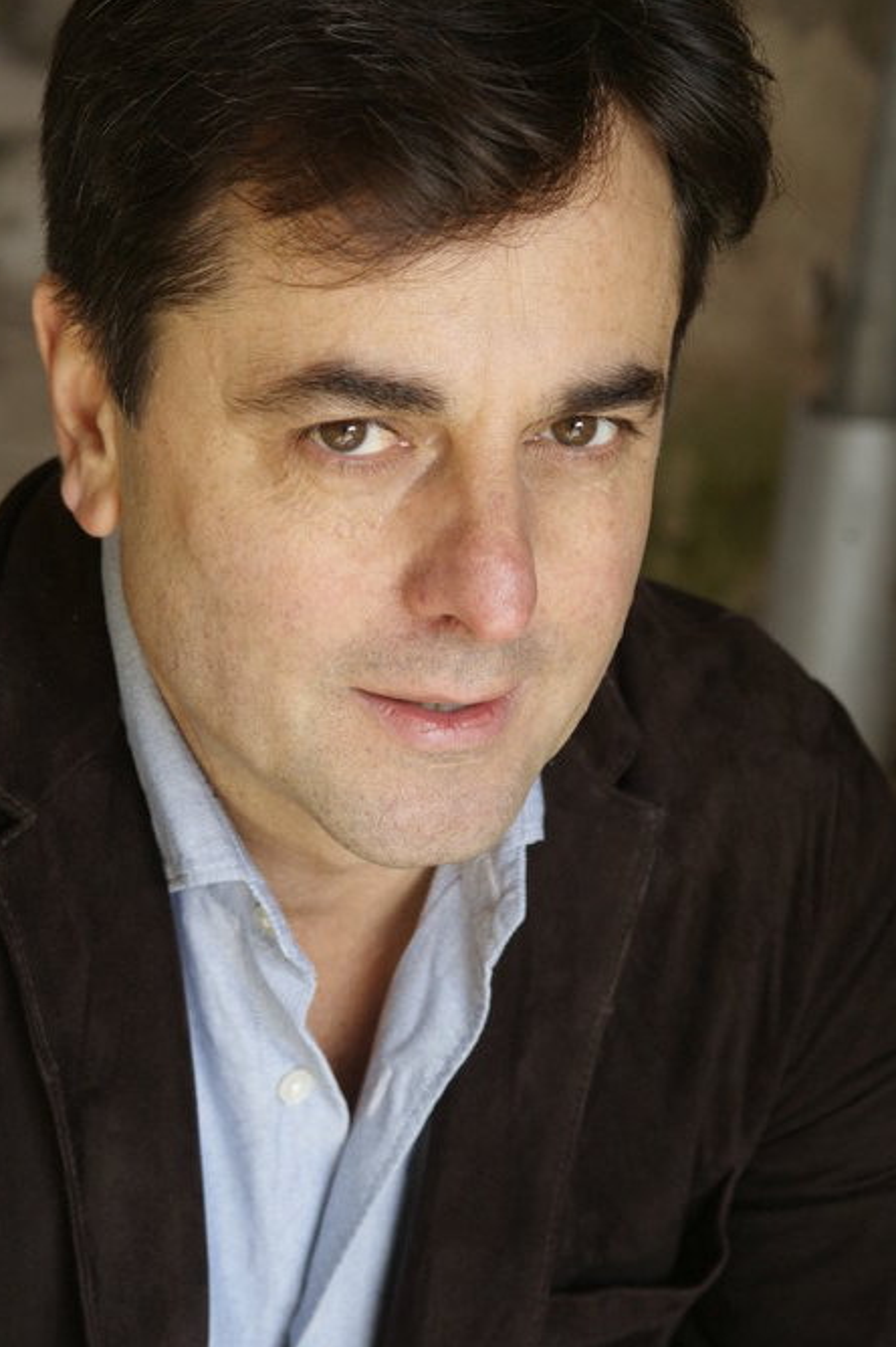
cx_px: 384
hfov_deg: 12.7
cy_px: 735
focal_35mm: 108
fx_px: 4036
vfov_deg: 18.9
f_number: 8
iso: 800
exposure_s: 1/125
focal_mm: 90
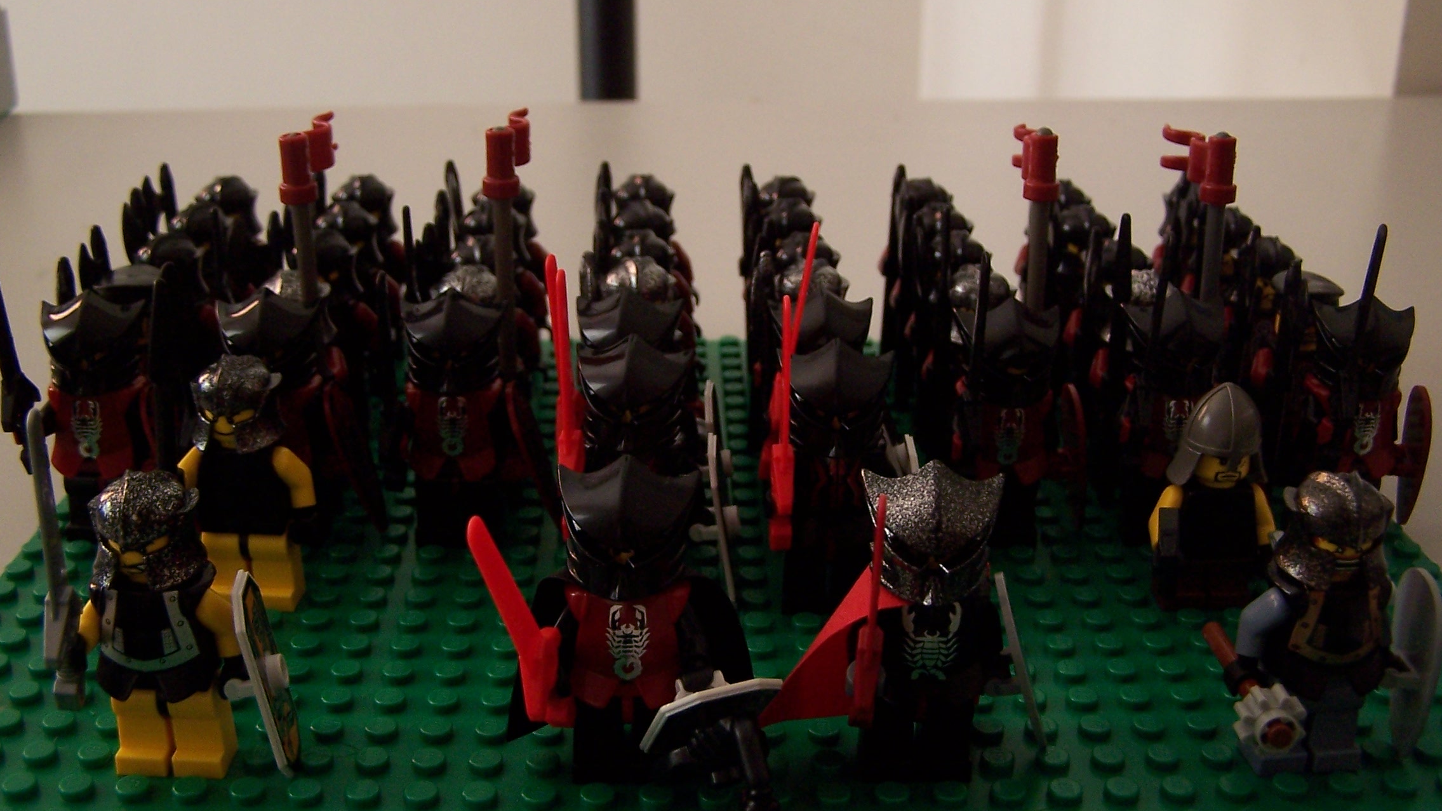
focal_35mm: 42
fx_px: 1606
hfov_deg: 48.4
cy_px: 405
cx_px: 716
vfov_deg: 28.3
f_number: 2.8
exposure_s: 1/8
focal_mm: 6.3
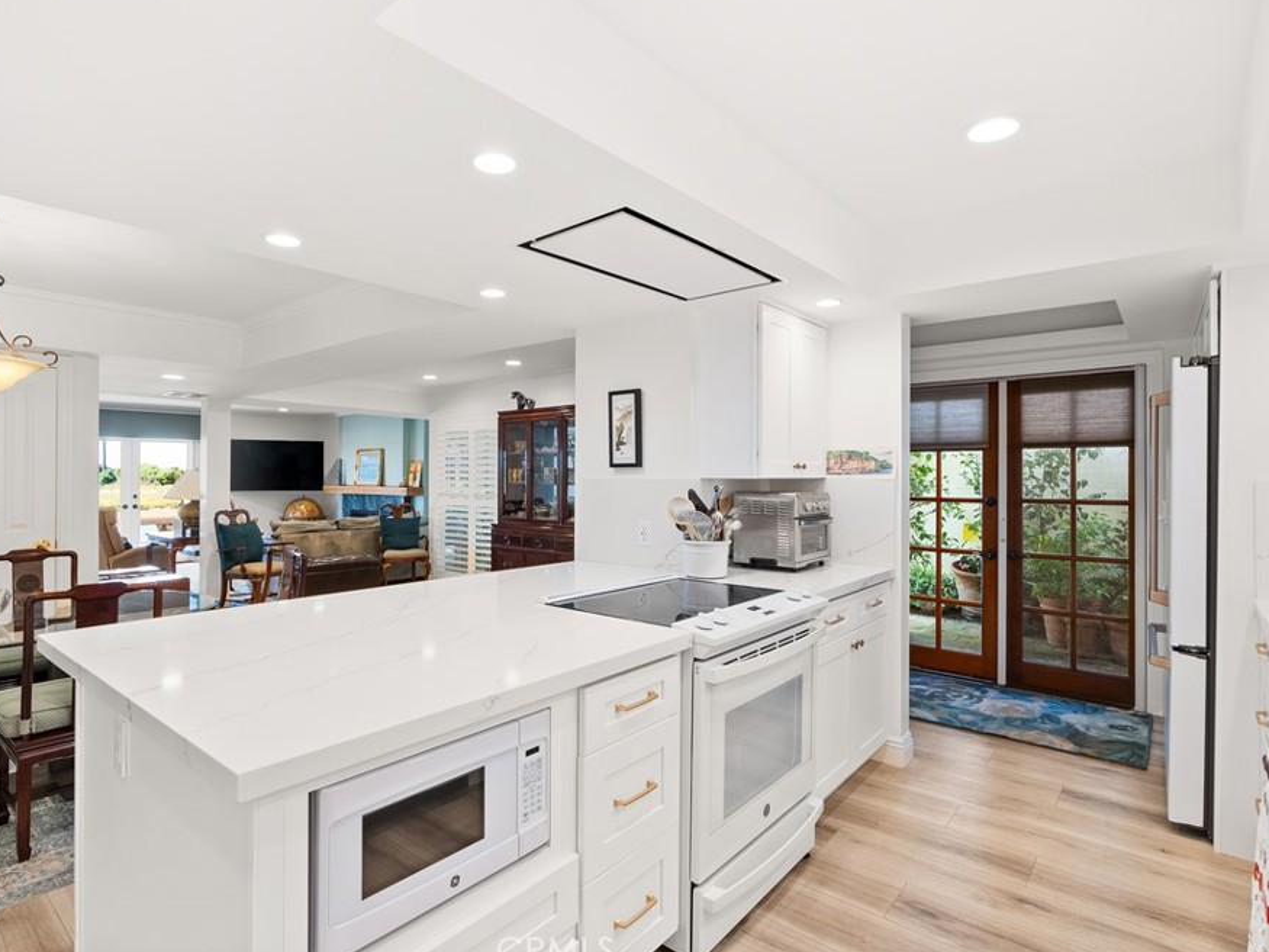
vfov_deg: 71.6
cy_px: 475
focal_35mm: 18
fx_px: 660
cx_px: 608
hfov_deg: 87.7
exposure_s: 1/30
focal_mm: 16
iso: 8000
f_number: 9
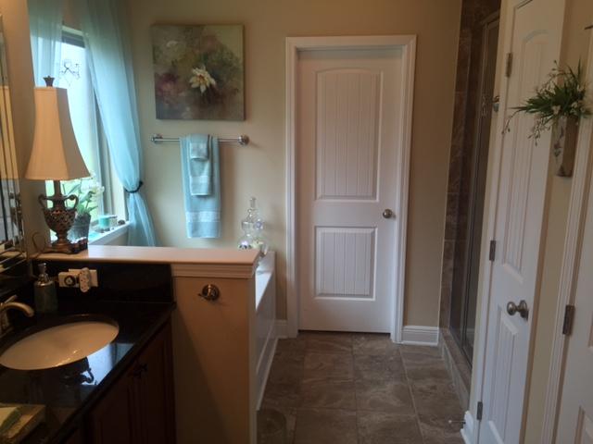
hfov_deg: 61.7
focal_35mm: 29
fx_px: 497
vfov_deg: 48.2
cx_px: 296
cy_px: 222
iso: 32
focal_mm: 4.15
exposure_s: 1/40
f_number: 2.2
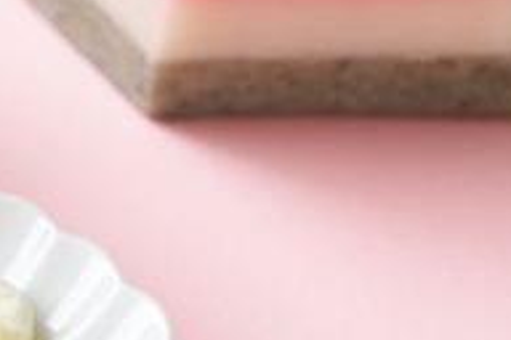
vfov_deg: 4.0
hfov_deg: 5.9
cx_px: -170
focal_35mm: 346
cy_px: 337
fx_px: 4911
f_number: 5.6
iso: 100
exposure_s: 1/125
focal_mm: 90
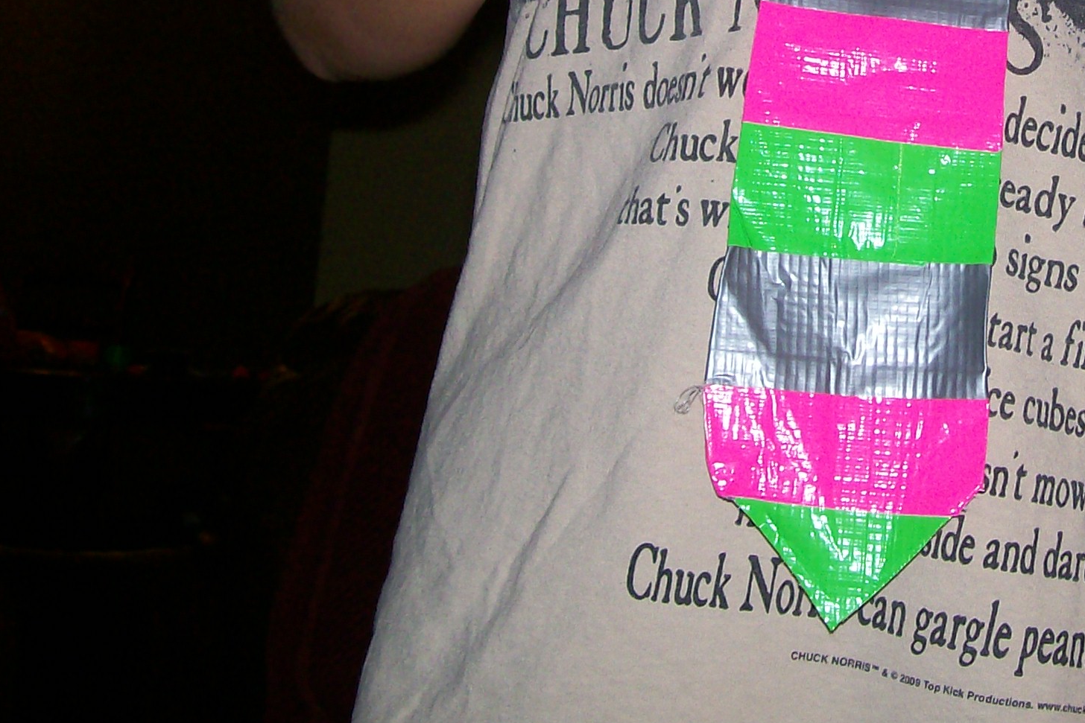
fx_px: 2381
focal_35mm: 79
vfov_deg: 16.9
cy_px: -19
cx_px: 914
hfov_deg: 25.1
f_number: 2.7
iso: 80
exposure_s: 1/64
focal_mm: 6
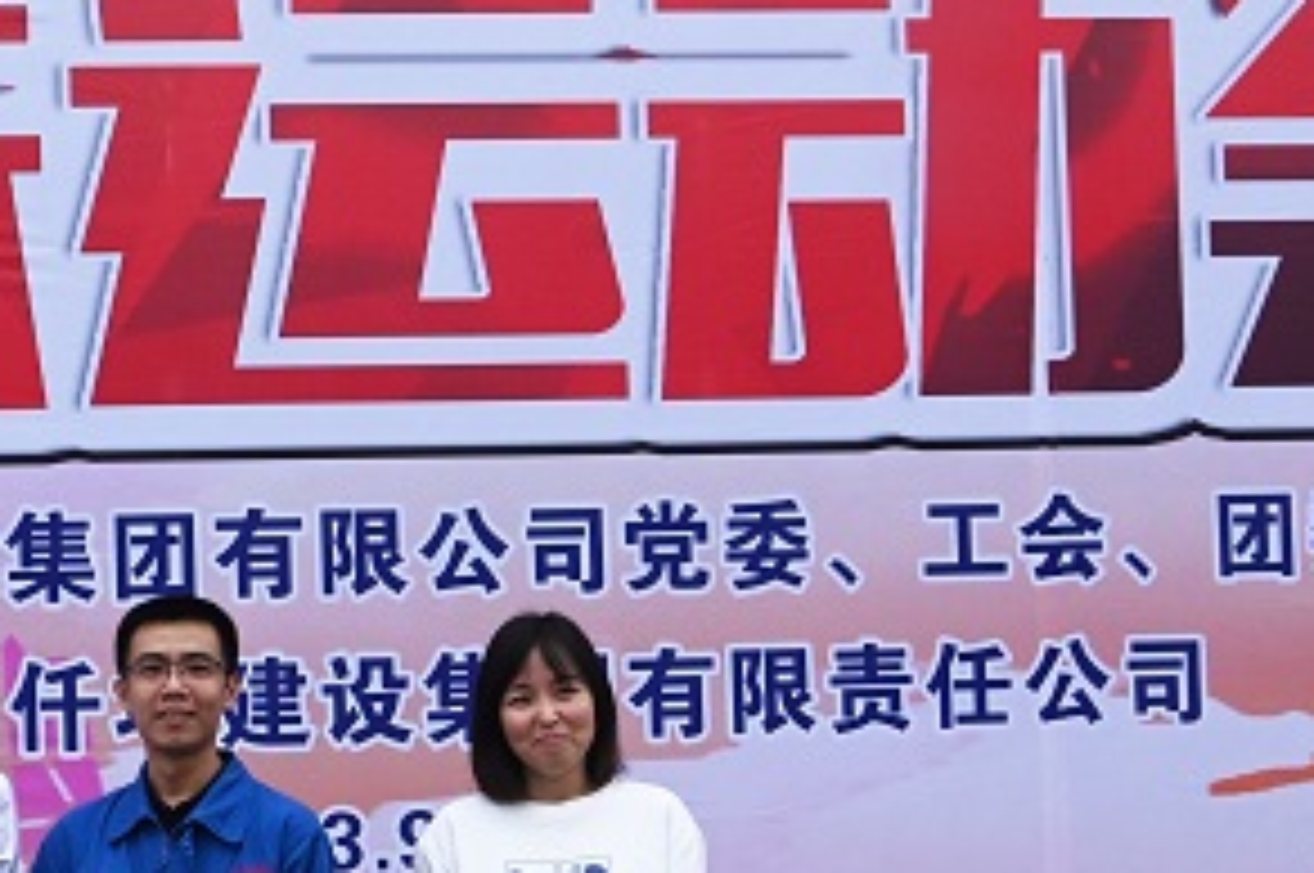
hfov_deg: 30.5
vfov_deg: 21.2
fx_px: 2297
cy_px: 722
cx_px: 135
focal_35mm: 63
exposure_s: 1/1000
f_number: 10
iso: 1600
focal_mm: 24
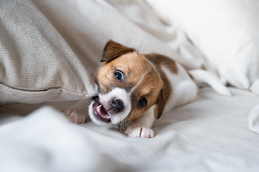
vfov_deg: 25.5
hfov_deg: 37.5
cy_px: 86
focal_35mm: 53
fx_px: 381
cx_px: 130
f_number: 4.5
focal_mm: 35.6
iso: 800
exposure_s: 1/60
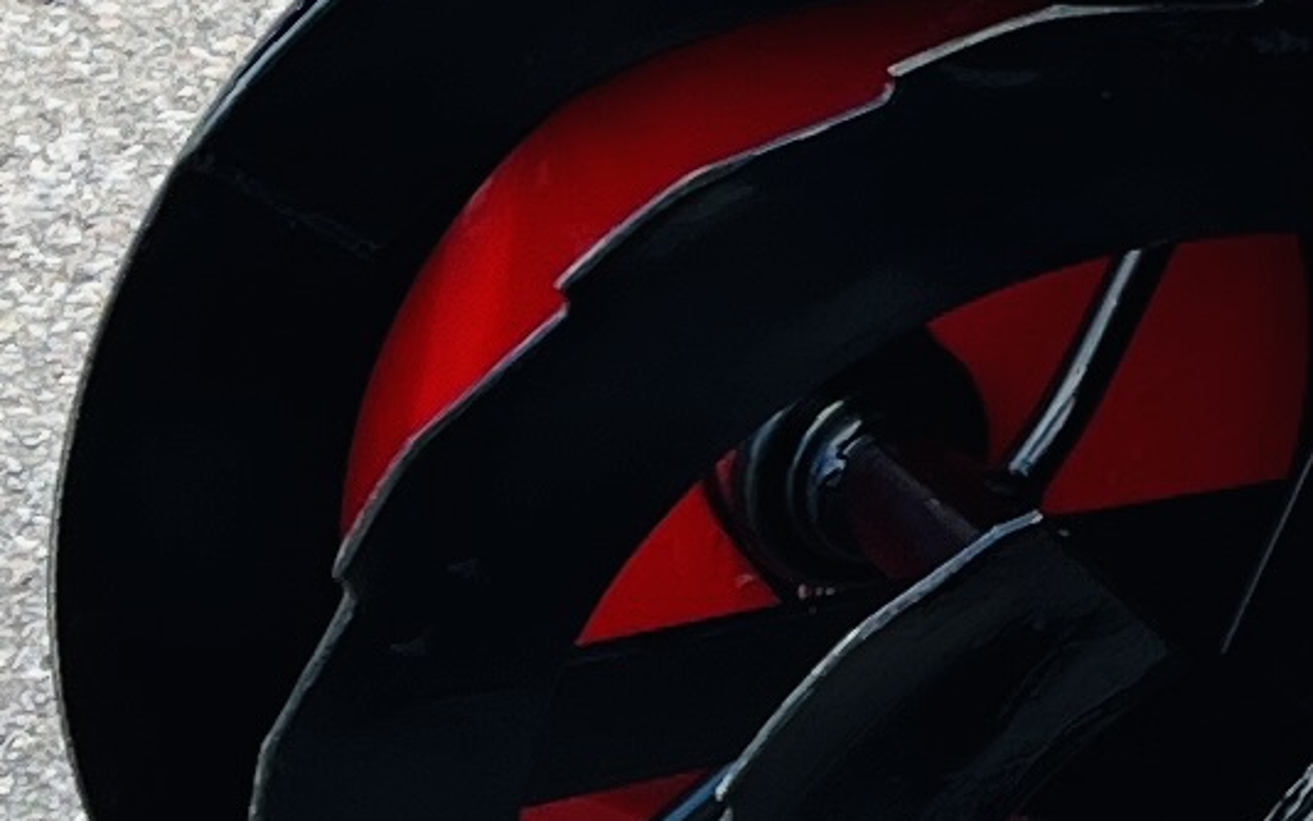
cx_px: 2911
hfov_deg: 9.2
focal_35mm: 208
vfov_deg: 6.2
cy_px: -366
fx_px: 7445
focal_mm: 5.1
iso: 50
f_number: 1.6
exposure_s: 1/197
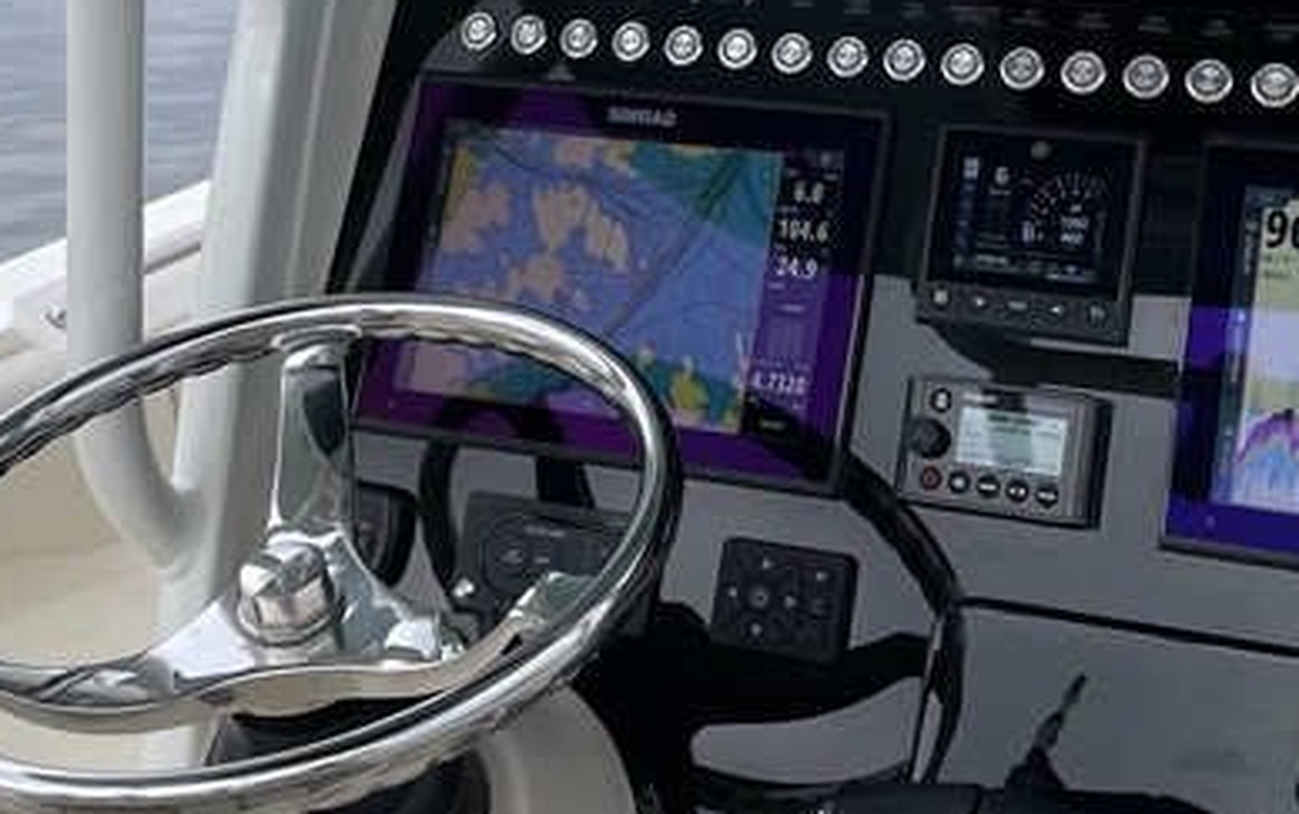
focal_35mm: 71
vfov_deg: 17.9
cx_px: 723
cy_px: 3
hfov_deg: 28.9
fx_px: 2515
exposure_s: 1/1667
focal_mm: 4.2
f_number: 1.6
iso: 32
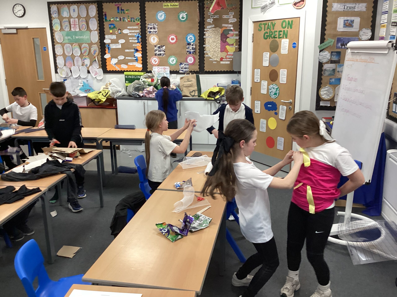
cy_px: 148
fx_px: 356
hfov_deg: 58.4
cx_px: 198
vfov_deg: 45.4
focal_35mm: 31
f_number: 2.4
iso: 200
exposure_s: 1/60
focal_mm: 3.3
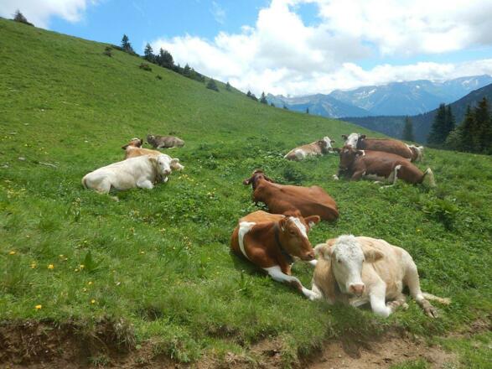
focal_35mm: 24
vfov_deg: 56.8
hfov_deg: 71.6
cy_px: 184
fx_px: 341
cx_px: 246
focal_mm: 4.3
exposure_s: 1/800
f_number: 4.1
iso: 125
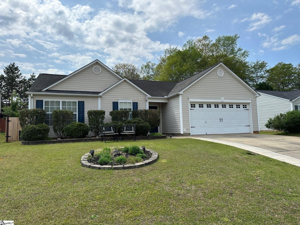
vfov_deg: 56.8
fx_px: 208
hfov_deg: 71.6
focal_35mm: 24
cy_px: 112
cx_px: 150
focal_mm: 6.86
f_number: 1.78
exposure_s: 1/5848
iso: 80
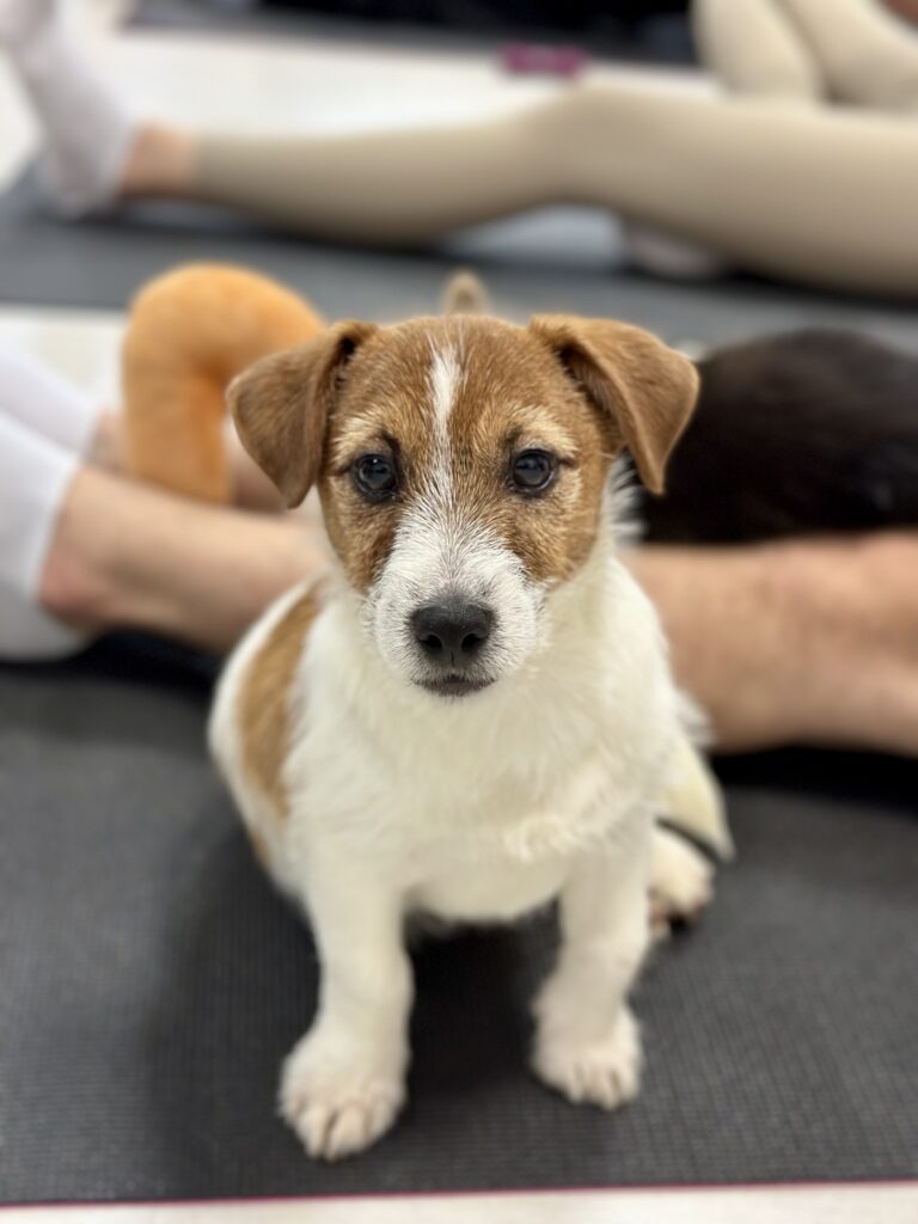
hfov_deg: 30.3
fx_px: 1697
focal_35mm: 48
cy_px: 612
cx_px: 459
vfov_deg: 39.7
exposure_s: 1/50
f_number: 1.78
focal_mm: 6.86
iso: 160
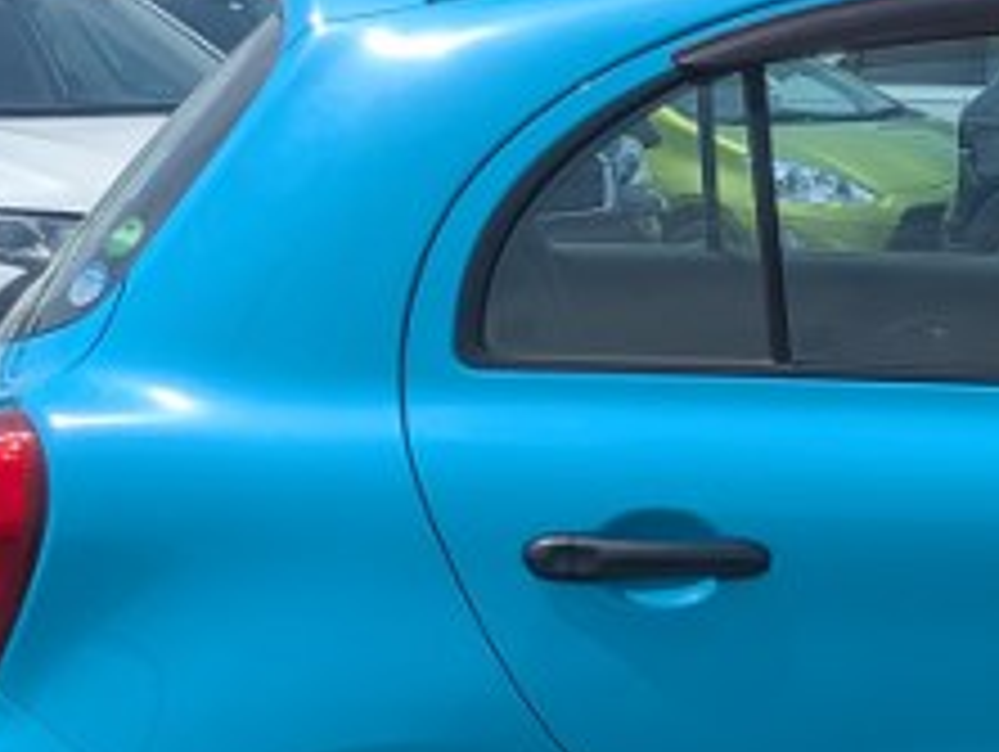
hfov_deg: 19.8
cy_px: 500
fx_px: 2600
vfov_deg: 16.4
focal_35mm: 90
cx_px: 1343
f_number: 1.89
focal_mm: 5.43
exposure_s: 1/2732
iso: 43
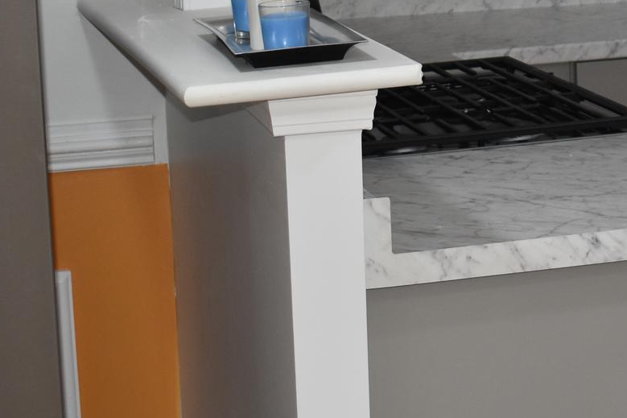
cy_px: 42
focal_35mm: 122
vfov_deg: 11.1
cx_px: 599
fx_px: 2130
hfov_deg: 16.5
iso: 900
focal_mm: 31
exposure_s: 1/125
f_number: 4.2
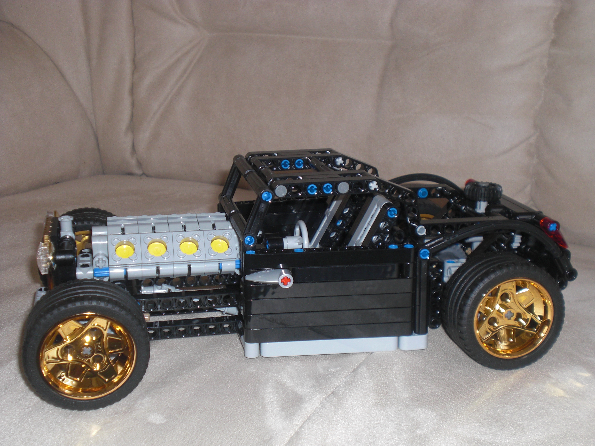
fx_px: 877
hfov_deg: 37.5
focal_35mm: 51
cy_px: 223
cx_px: 298
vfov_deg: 28.6
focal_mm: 8.44
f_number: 3.6
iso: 100
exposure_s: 1/60
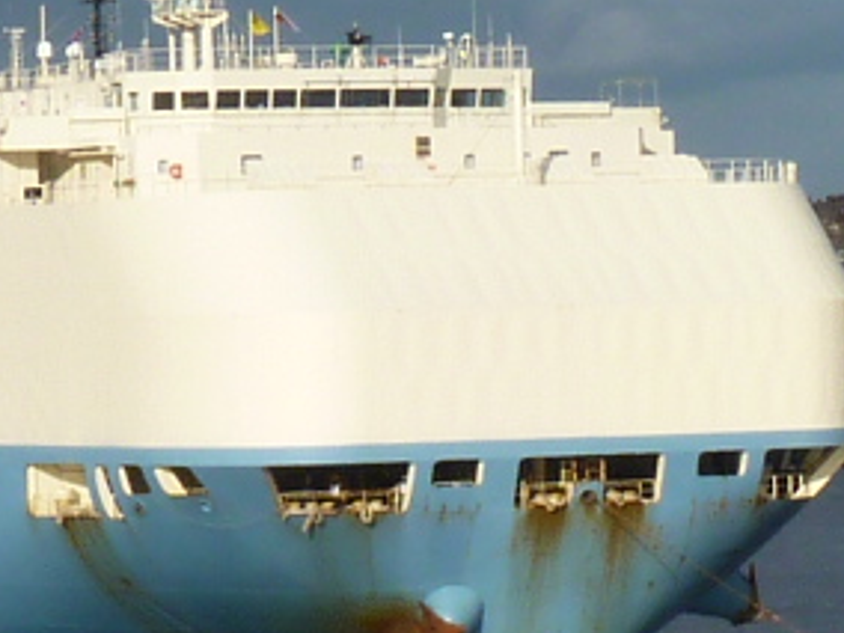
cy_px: 535
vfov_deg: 4.9
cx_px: 354
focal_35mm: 303
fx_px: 7388
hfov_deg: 6.5
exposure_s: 1/400
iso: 80
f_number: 5.6
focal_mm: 7.4
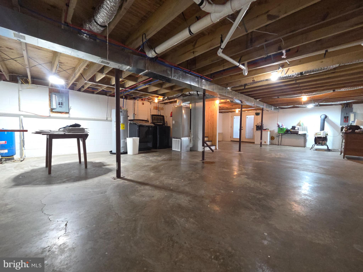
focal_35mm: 13
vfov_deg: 89.9
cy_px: 136
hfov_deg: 106.2
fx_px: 136
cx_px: 182
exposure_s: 1/40
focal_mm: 2.2
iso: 320
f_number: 2.2
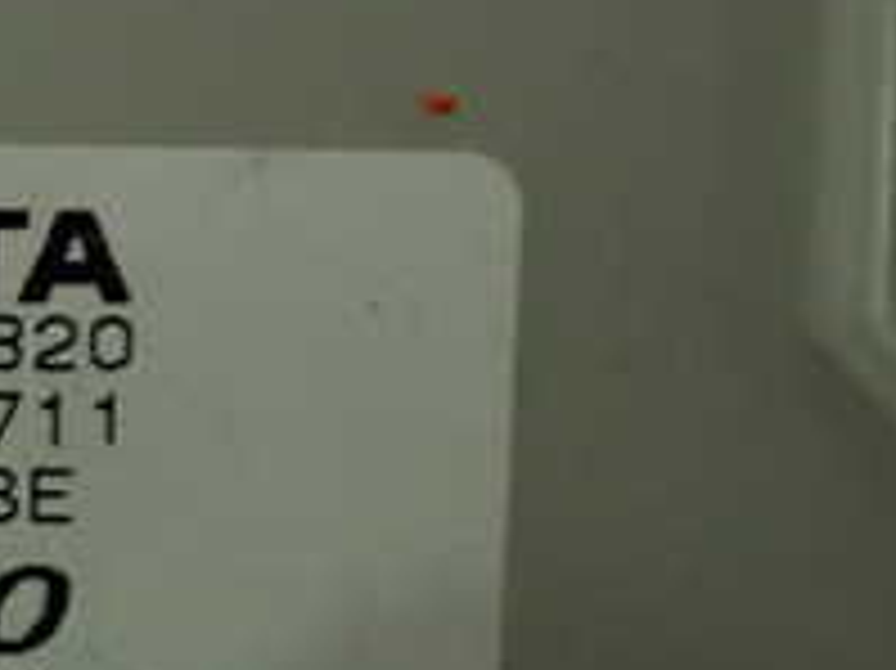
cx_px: -396
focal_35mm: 142
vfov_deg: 10.4
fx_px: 3673
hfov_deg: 13.2
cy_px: 414
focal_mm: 8.4
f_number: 3.1
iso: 800
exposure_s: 1/30
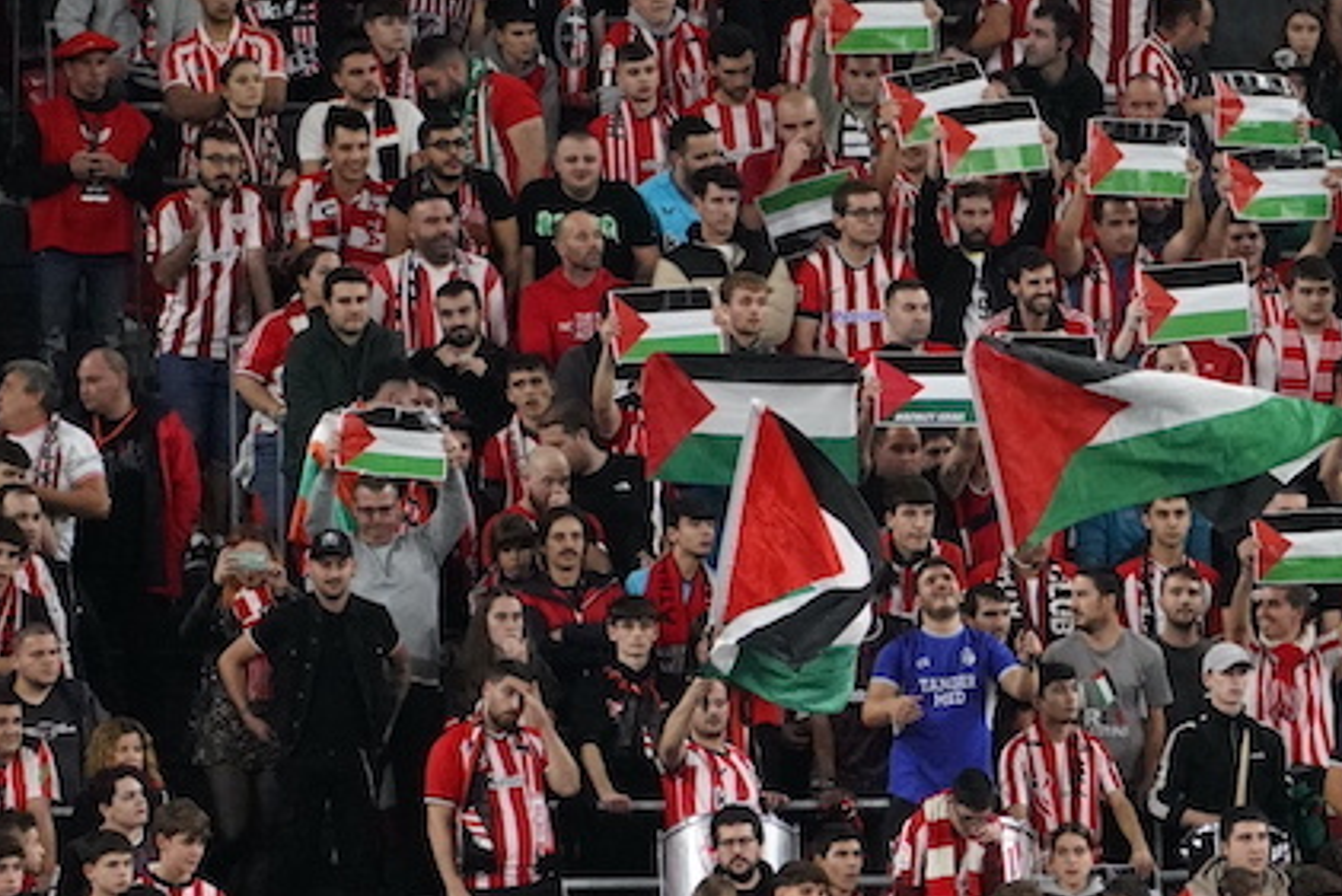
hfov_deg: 2.2
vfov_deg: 1.4
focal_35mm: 951
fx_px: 35461
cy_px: 416
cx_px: 1065
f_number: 5.6
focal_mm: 400
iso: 12800
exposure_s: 1/1000
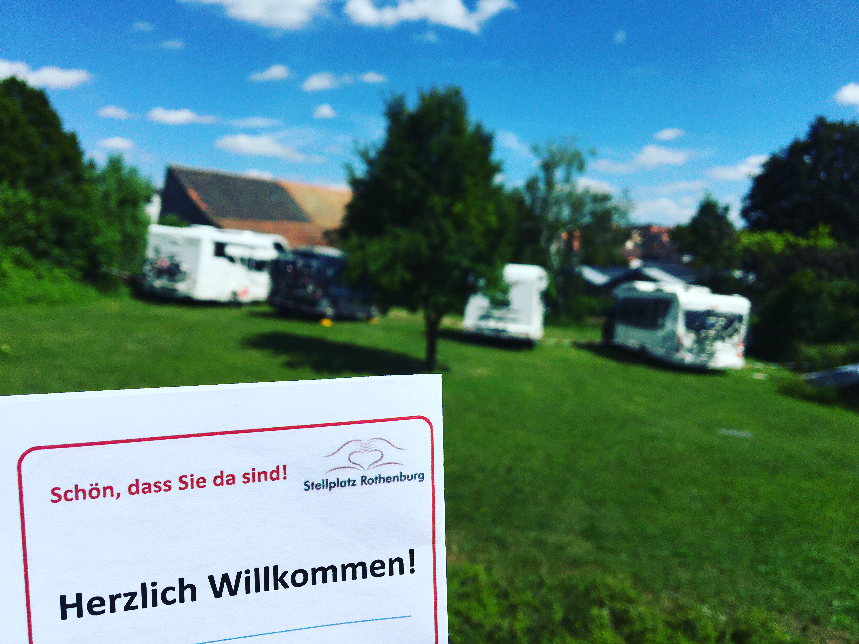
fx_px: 720
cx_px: 430
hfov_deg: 61.7
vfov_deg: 48.2
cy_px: 322
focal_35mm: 29
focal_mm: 4.15
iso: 25
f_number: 2.2
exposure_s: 1/6410
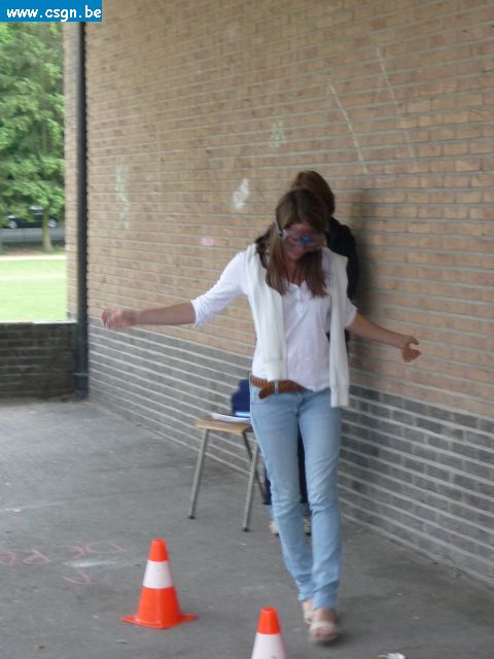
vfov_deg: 23.3
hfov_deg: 17.6
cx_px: 247
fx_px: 1598
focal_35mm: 84
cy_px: 330
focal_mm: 10.5
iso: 250
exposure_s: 1/30
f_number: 4.5
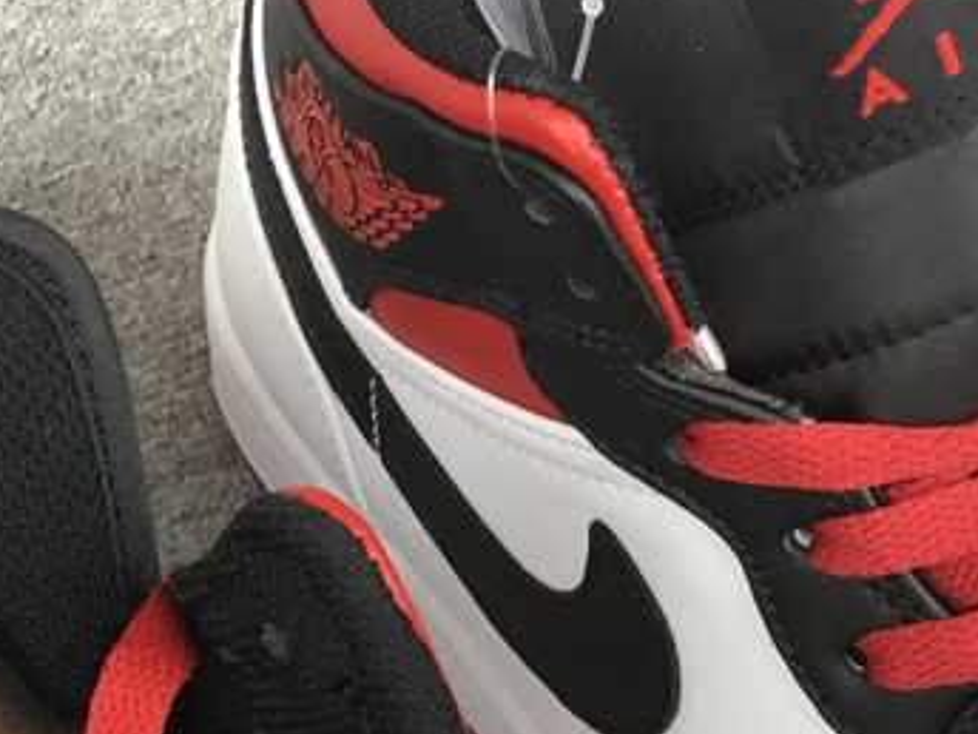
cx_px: -105
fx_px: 2288
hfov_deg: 22.7
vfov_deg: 17.8
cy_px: 716
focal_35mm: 81
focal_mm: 3.3
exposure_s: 1/33
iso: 50
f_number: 2.4
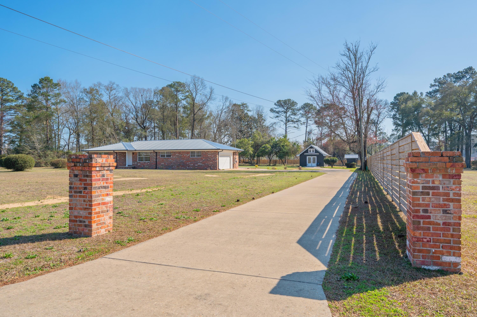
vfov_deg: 52.1
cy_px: 158
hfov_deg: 72.6
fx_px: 324
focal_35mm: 24
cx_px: 238
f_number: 9
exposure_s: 1/400
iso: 100
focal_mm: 24.5
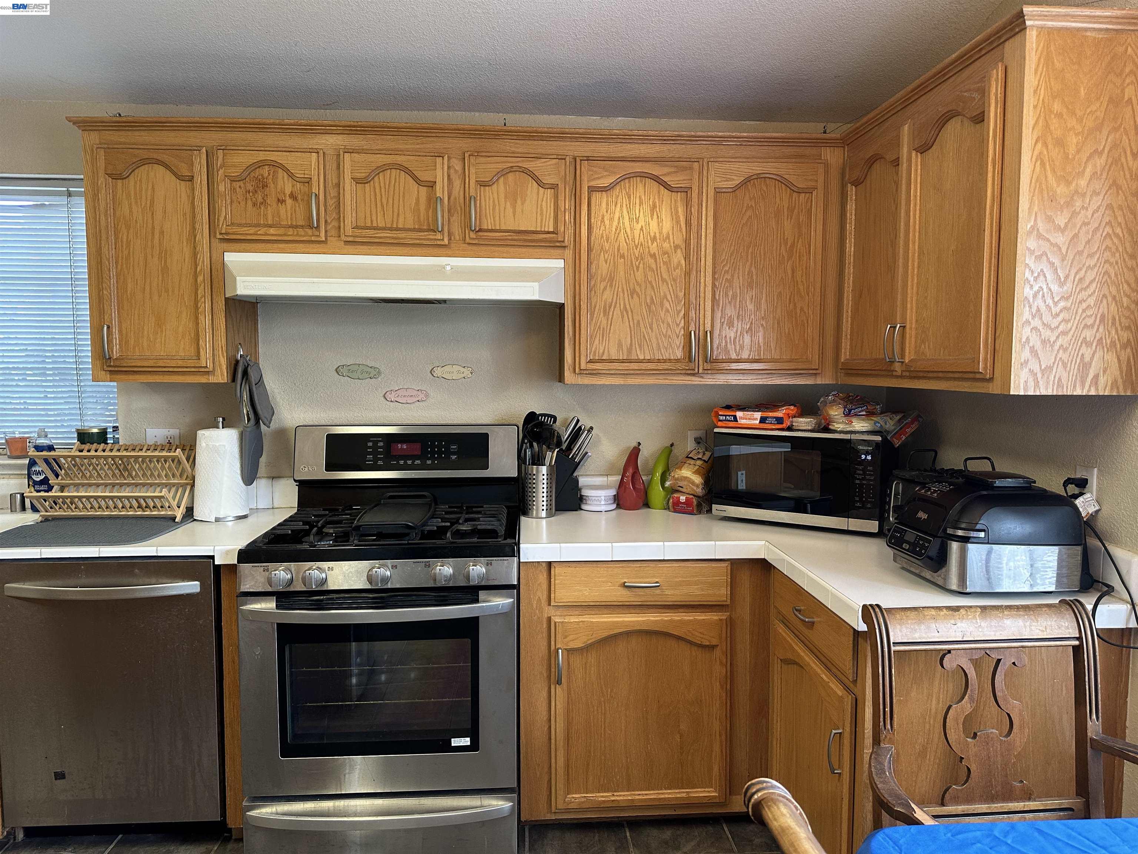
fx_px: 789
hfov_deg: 71.6
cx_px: 569
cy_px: 427
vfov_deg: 56.8
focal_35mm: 24
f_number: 1.78
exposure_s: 1/60
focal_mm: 6.86
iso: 200
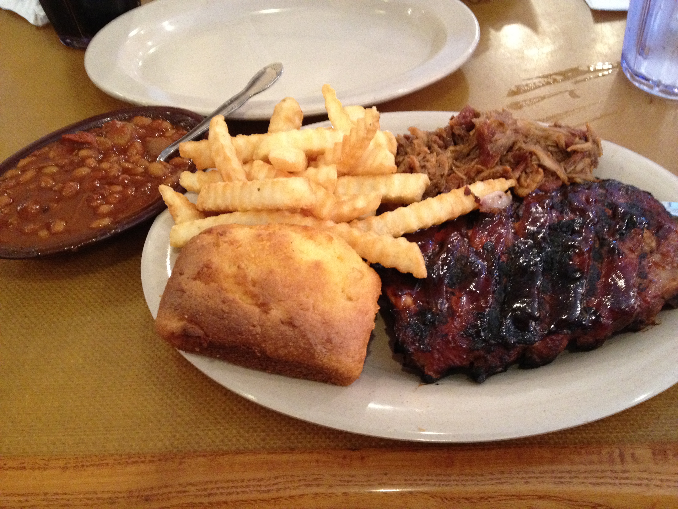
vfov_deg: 40.7
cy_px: 254
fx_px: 686
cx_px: 339
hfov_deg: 52.6
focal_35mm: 35
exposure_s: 1/17
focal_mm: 4.28
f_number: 2.4
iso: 400
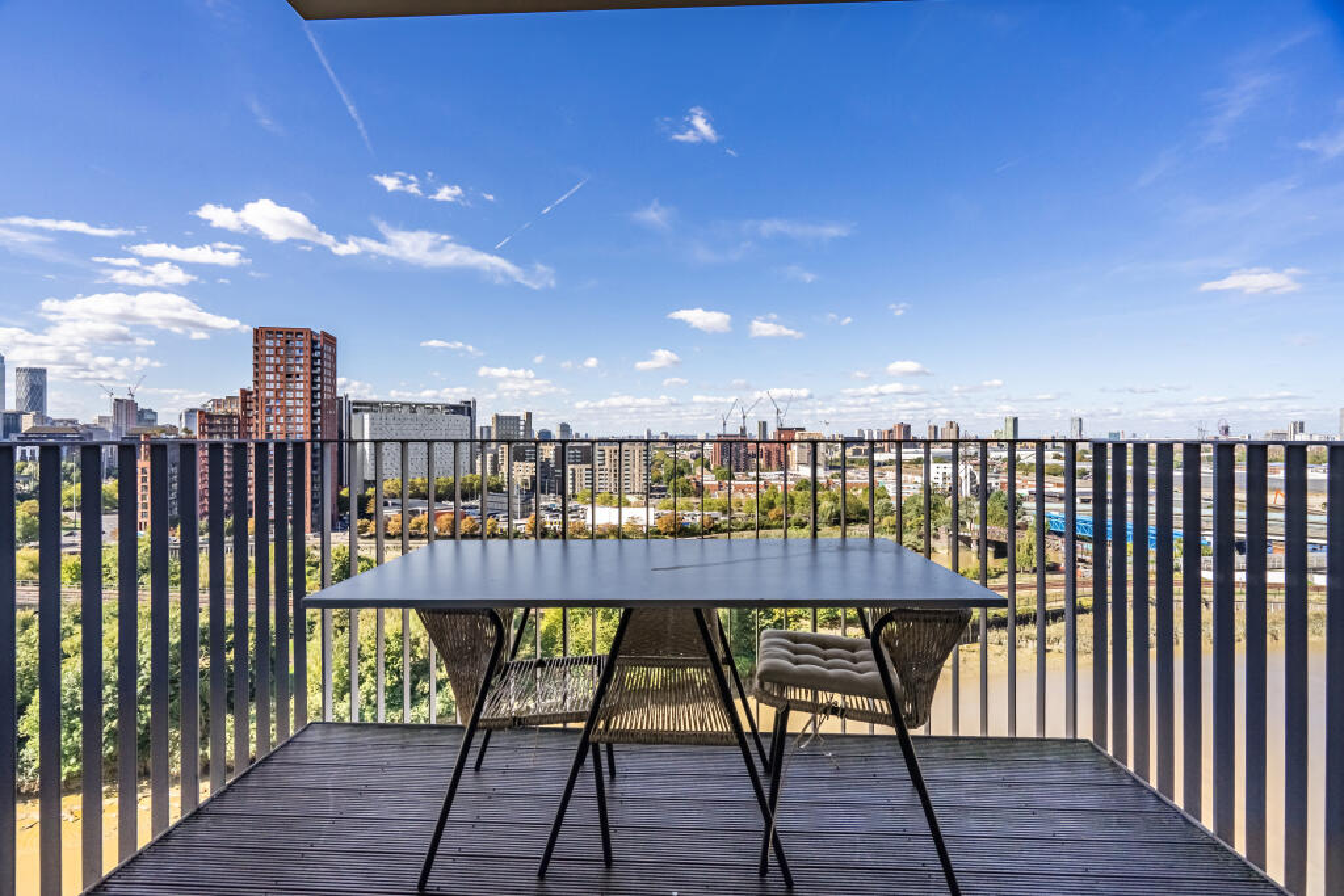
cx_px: 672
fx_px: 597
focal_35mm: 16
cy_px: 448
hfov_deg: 96.7
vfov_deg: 73.8
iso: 1000
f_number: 8
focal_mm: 16
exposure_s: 1/6000
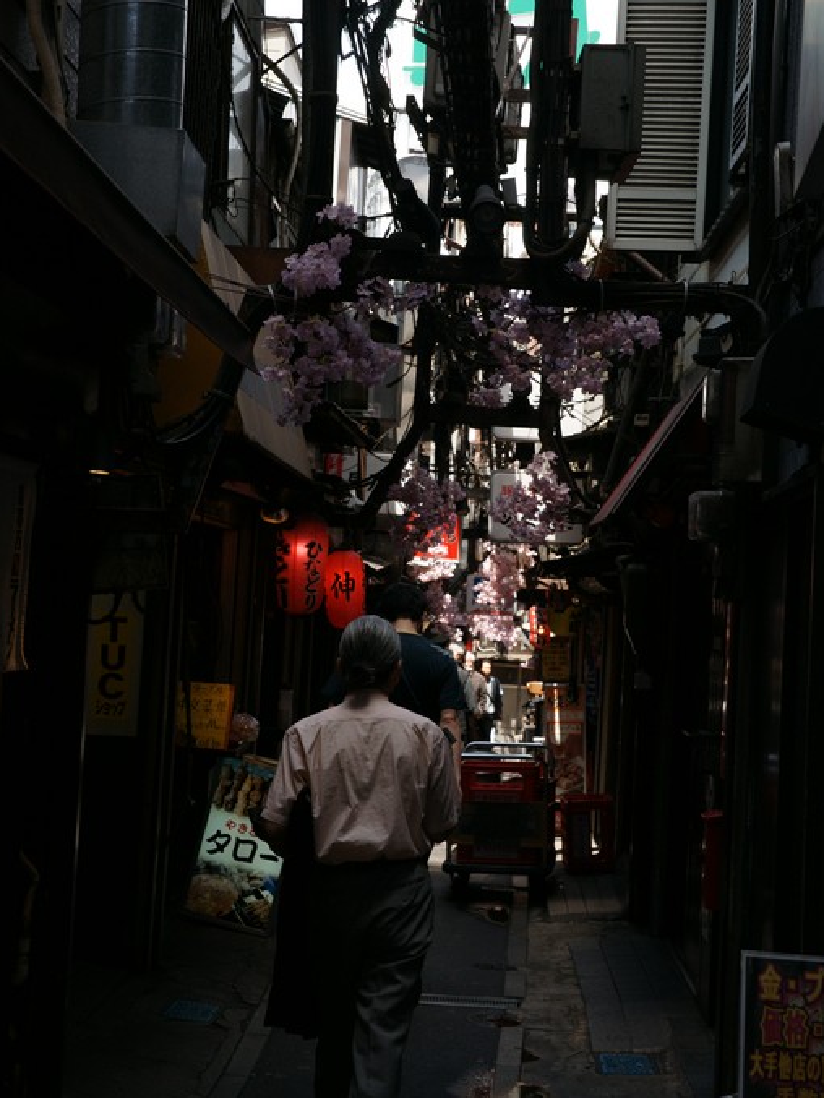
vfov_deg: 32.2
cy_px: 556
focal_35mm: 60
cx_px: 414
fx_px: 1904
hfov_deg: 24.4
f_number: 11
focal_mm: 55
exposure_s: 1/125
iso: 400
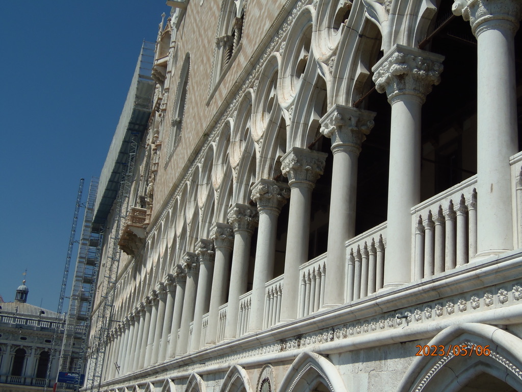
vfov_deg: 34.3
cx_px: 261
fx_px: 633
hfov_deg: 44.8
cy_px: 196
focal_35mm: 42
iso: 64
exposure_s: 1/500
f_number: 6.6
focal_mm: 7.8
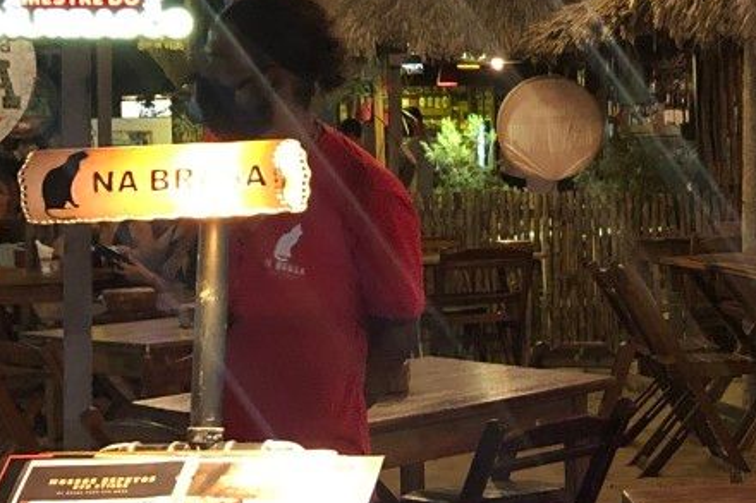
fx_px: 2225
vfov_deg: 12.9
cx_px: 880
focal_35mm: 106
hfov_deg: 18.4
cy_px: 197
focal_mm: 4
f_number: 1.8
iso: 100
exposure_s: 1/4
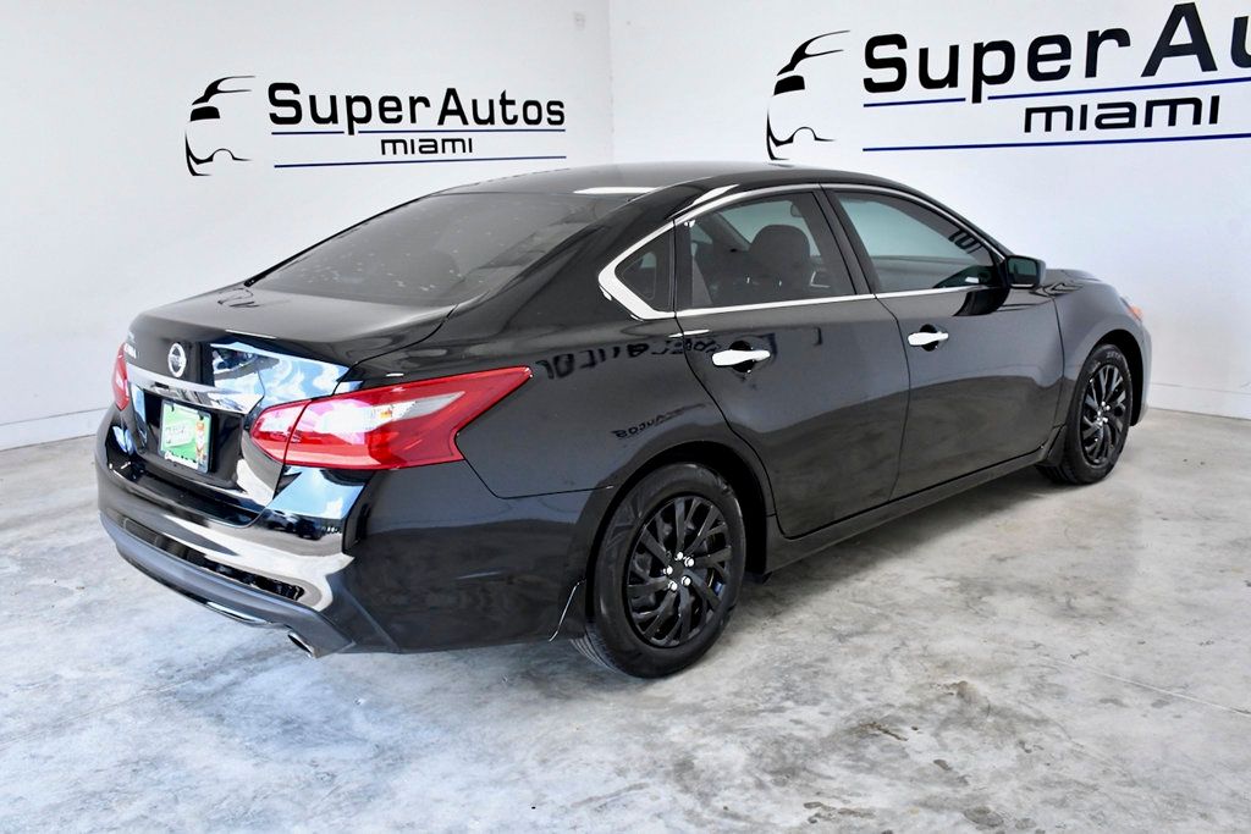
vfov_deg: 38.9
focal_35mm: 34
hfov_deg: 55.8
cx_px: 626
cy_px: 417
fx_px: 1182
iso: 2500
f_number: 9
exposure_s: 1/320
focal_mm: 23
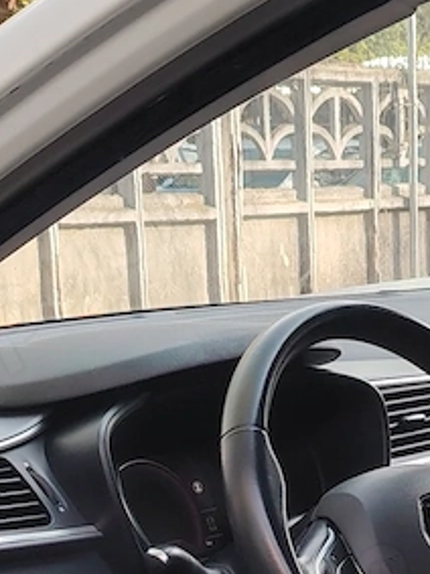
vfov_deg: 16.2
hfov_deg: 12.9
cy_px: 815
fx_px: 1873
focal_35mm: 113
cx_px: 428
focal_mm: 5.25
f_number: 1.75
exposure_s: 1/112
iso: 100
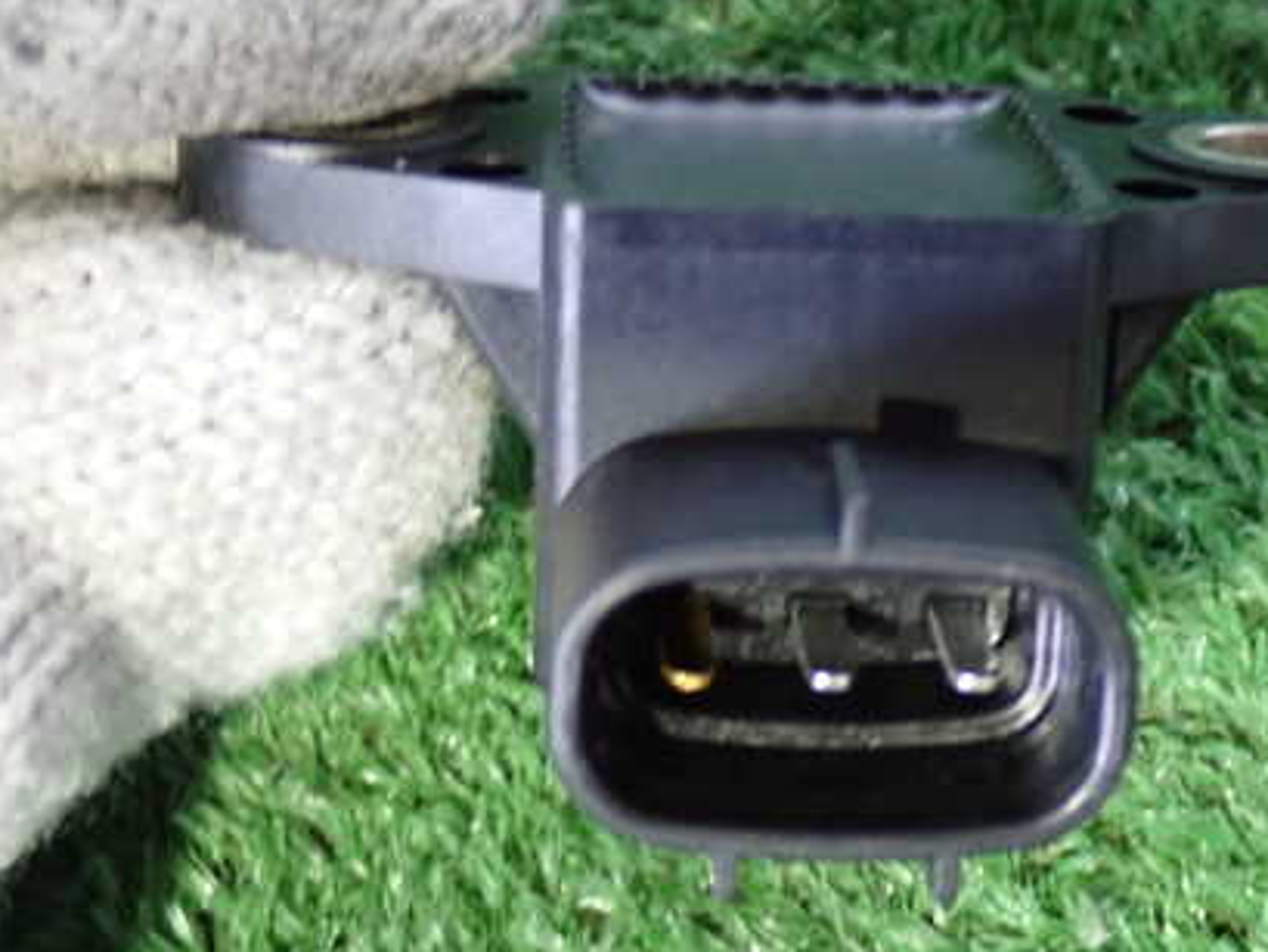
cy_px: 391
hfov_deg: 21.4
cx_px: 896
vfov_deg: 16.2
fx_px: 3334
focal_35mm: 91
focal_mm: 11.09
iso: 1000
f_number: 3.6
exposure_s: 1/15
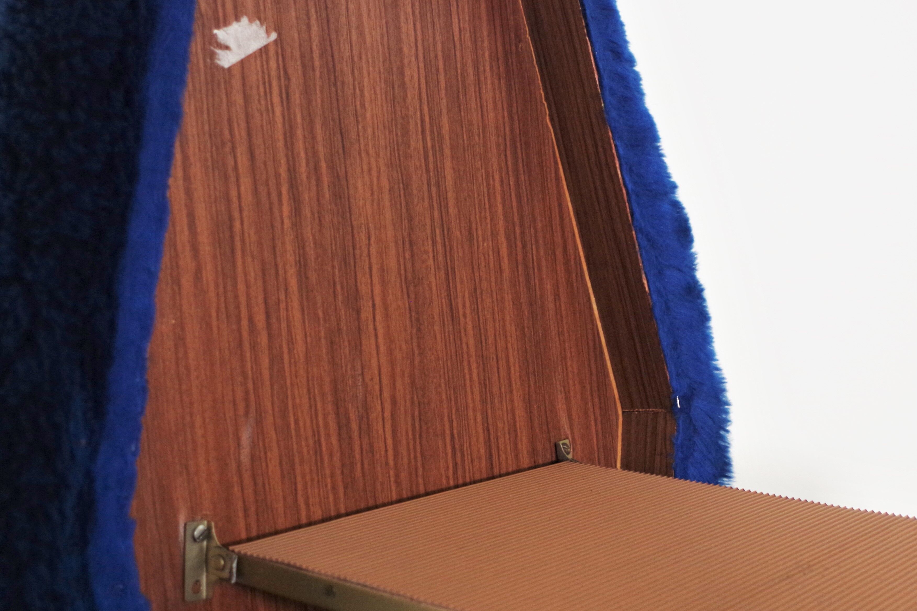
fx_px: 1350
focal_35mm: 53
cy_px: 271
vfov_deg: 25.5
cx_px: 604
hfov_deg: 37.2
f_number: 4
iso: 400
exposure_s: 1/100
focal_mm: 21.25
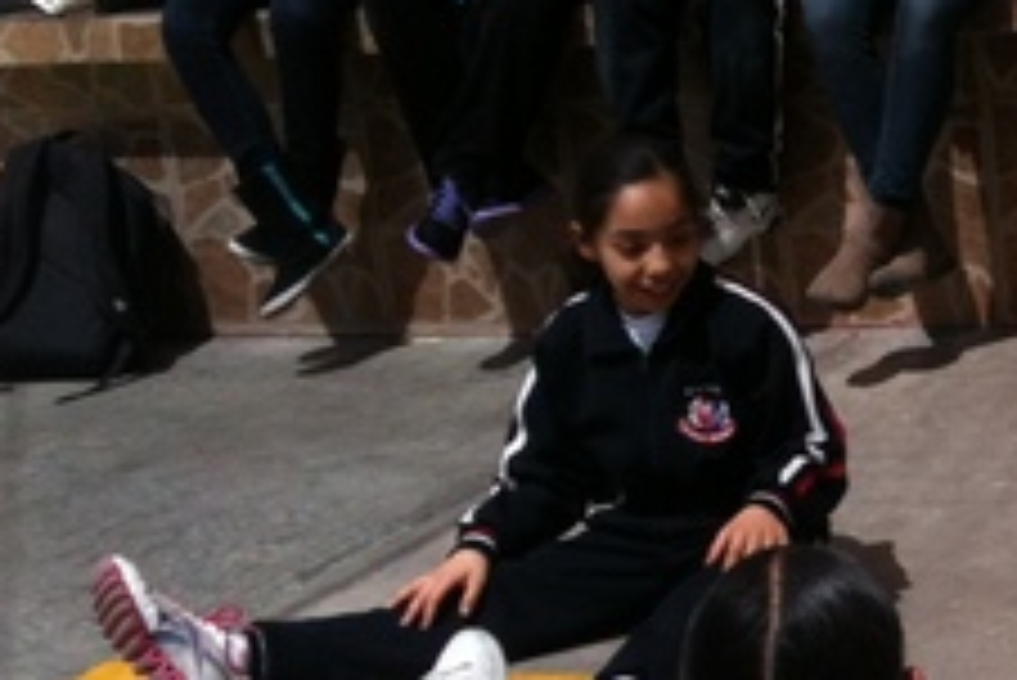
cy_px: 536
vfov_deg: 13.3
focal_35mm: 103
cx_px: 1372
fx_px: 2912
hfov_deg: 18.3
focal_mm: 3.85
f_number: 2.8
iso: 64
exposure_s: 1/658
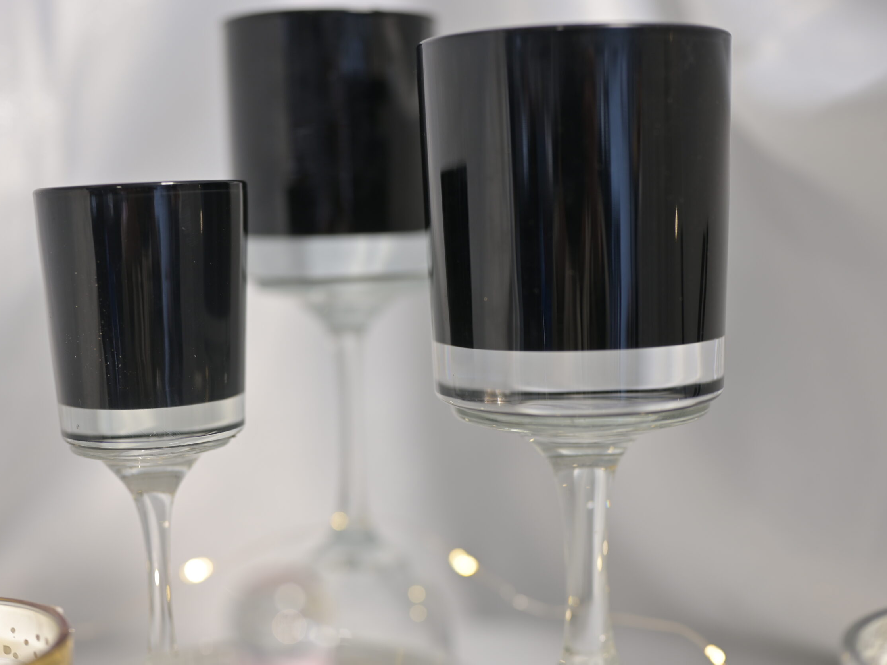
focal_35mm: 55
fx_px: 1409
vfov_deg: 26.6
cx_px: 394
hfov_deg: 34.9
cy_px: 336
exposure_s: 1/15
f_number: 2.5
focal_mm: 50
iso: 125
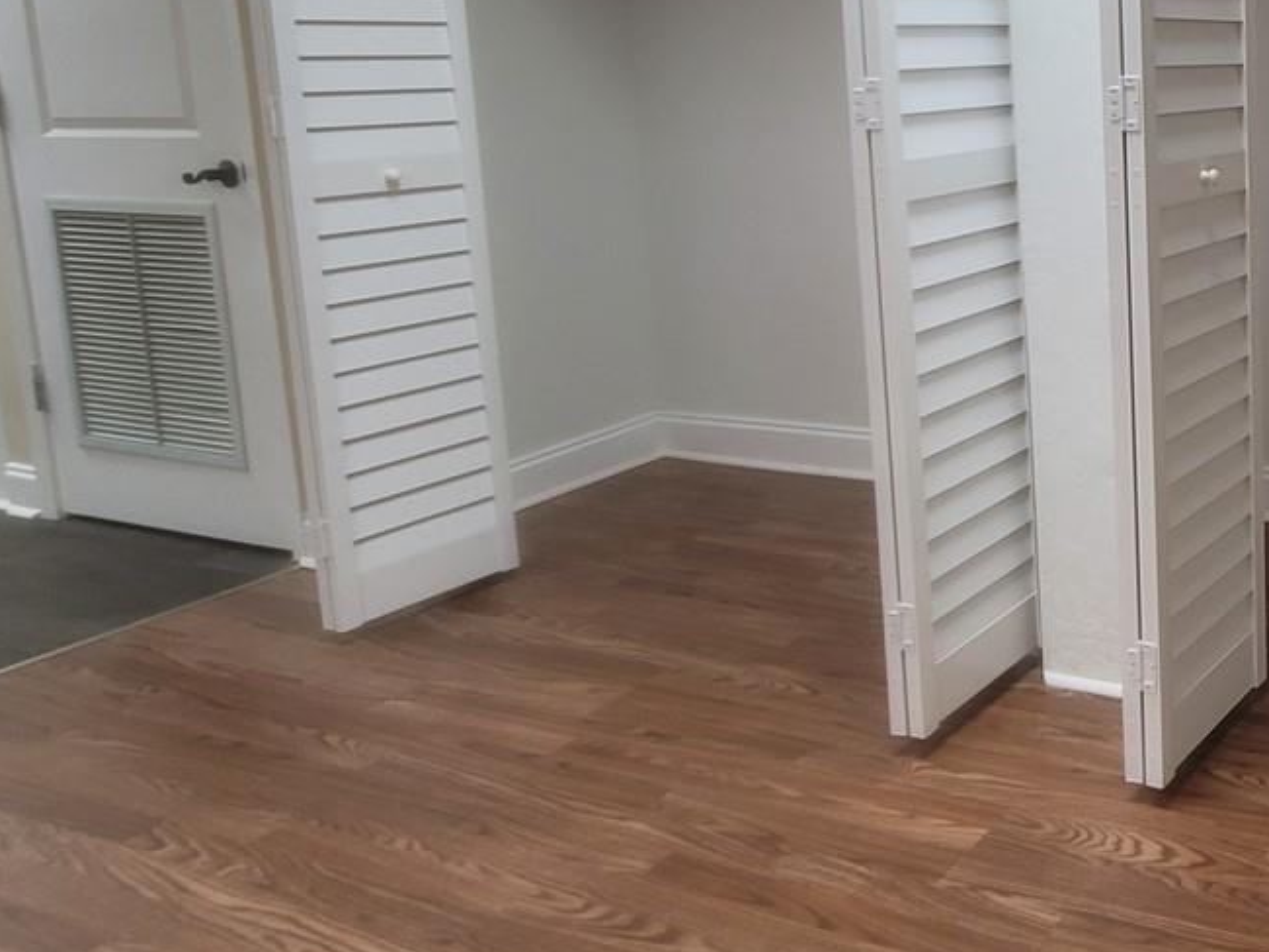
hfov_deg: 47.1
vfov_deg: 42.5
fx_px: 1174
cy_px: 211
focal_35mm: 32
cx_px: 1275
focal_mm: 2.2
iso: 125
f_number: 2.2
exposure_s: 1/60
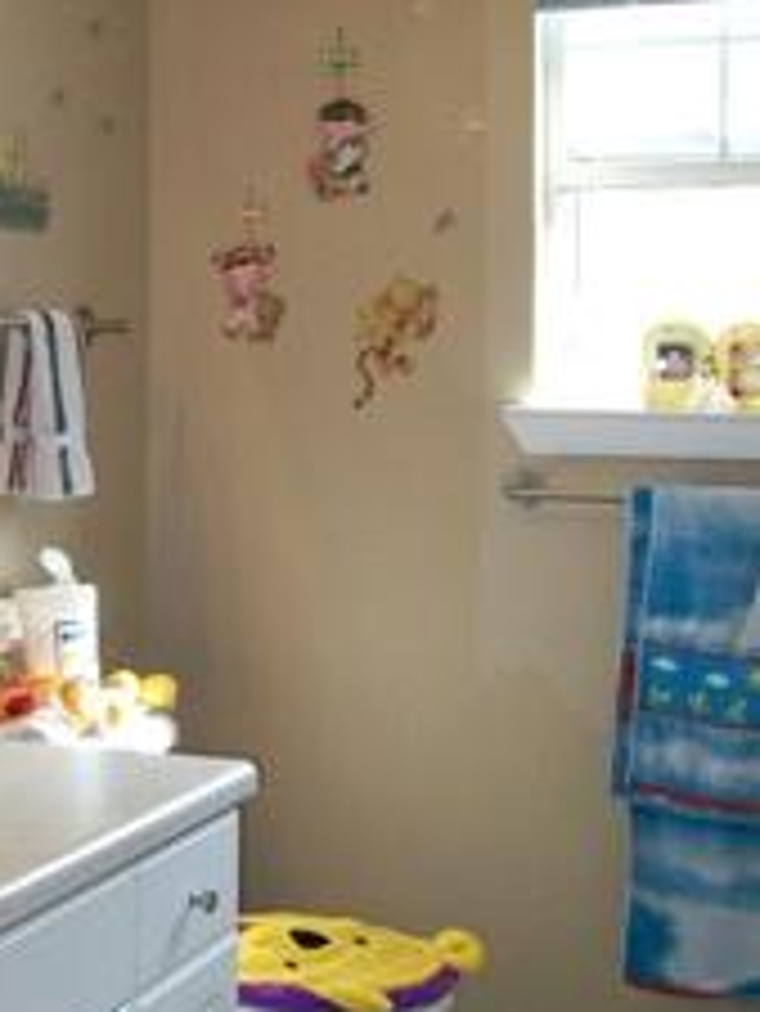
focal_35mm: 64
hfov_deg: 22.4
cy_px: 459
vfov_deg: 30.2
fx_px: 1872
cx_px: 90
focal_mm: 6
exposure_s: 1/100
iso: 160
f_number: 2.7
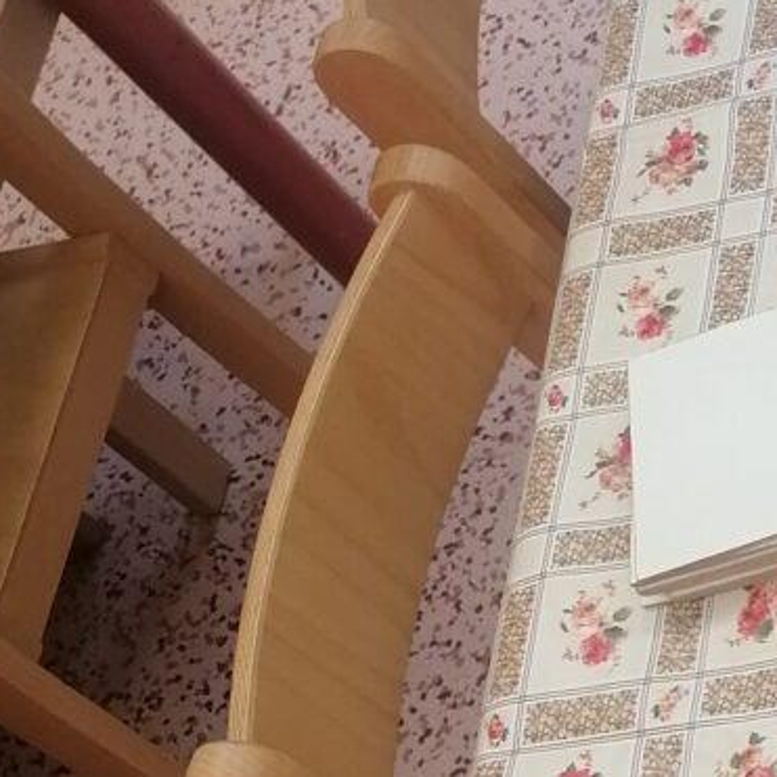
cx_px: 1131
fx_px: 2616
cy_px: 697
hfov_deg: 15.7
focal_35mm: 103
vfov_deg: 16.7
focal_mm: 4.75
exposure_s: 1/100
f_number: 1.8
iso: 160
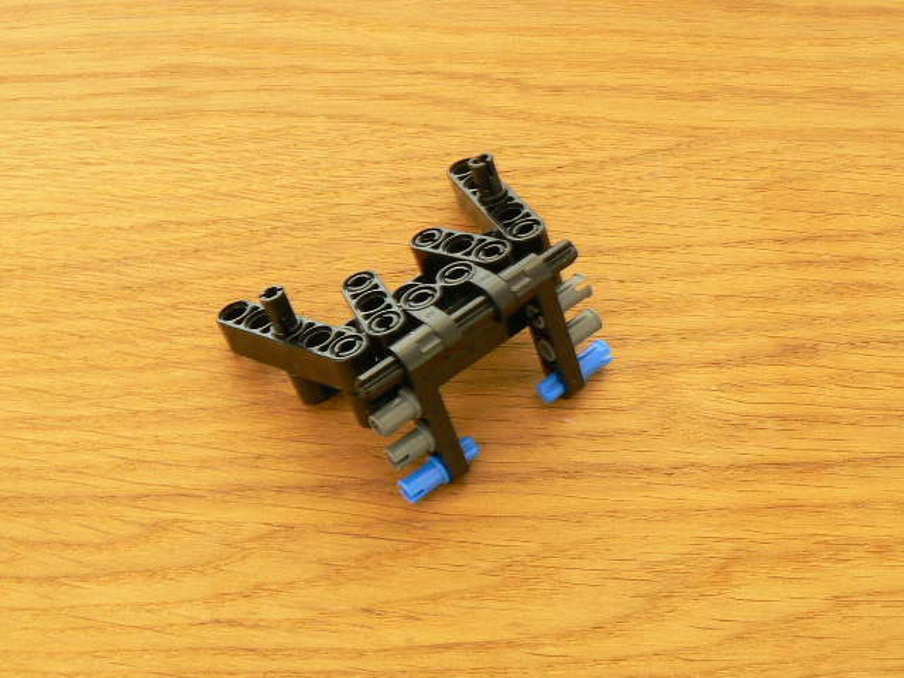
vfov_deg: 30.9
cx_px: 452
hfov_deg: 40.4
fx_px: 1227
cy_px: 339
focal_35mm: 47
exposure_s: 2
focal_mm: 6
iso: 100
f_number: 5
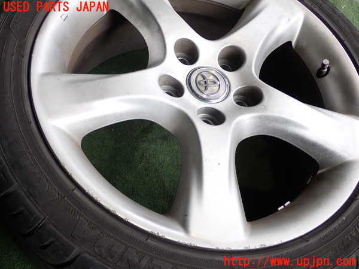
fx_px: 425
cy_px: 134
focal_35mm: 41
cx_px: 180
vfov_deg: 35.1
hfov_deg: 45.8
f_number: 2.8
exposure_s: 1/125
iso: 200
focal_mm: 7.31
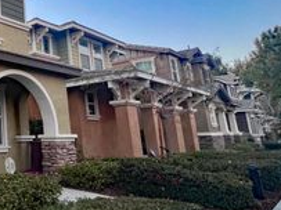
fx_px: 260
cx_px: -50
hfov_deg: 41.0
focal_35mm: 32
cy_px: 85
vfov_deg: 43.9
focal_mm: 1.57
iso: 250
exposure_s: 1/67
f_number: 1.8
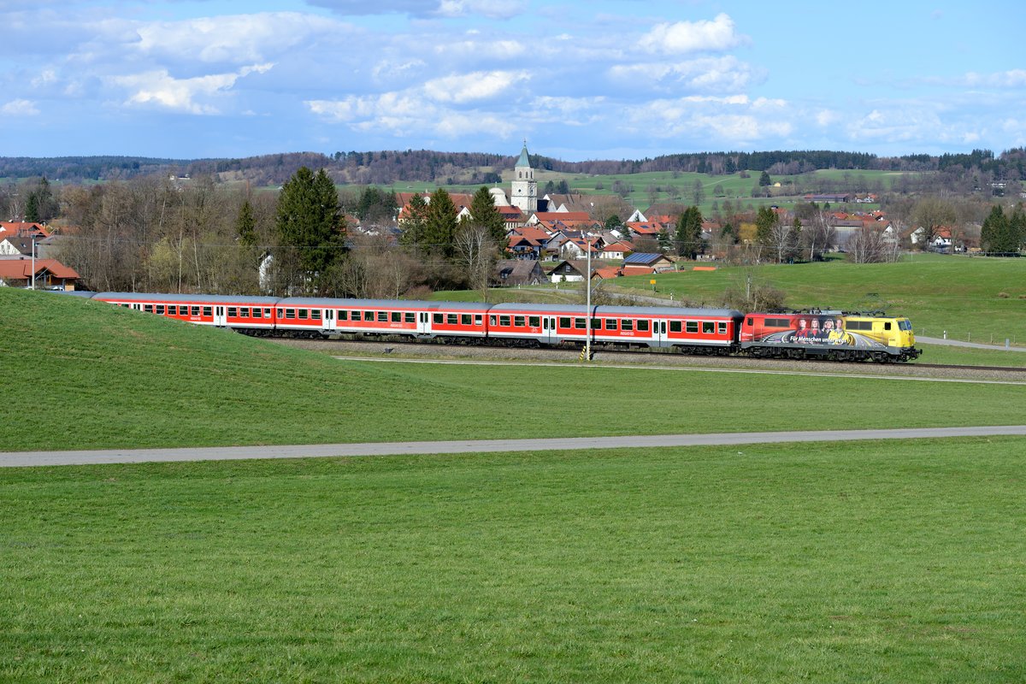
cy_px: 342
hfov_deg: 23.9
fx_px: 2422
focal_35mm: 85
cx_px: 513
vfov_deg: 16.1
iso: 200
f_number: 6.3
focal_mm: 85
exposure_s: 1/1250
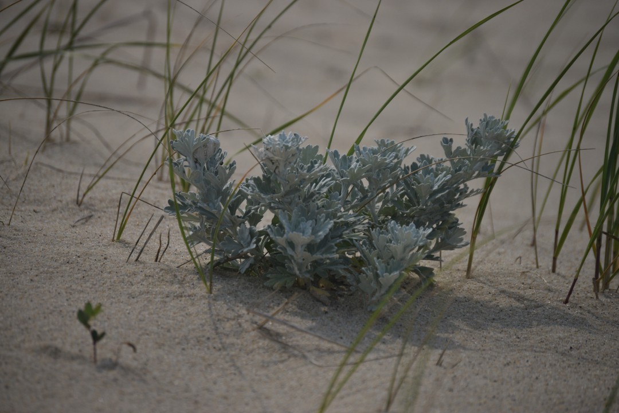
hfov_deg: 9.5
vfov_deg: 6.3
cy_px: 206
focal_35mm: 218
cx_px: 310
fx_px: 3739
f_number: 5
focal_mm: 145
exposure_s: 1/3200
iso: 200
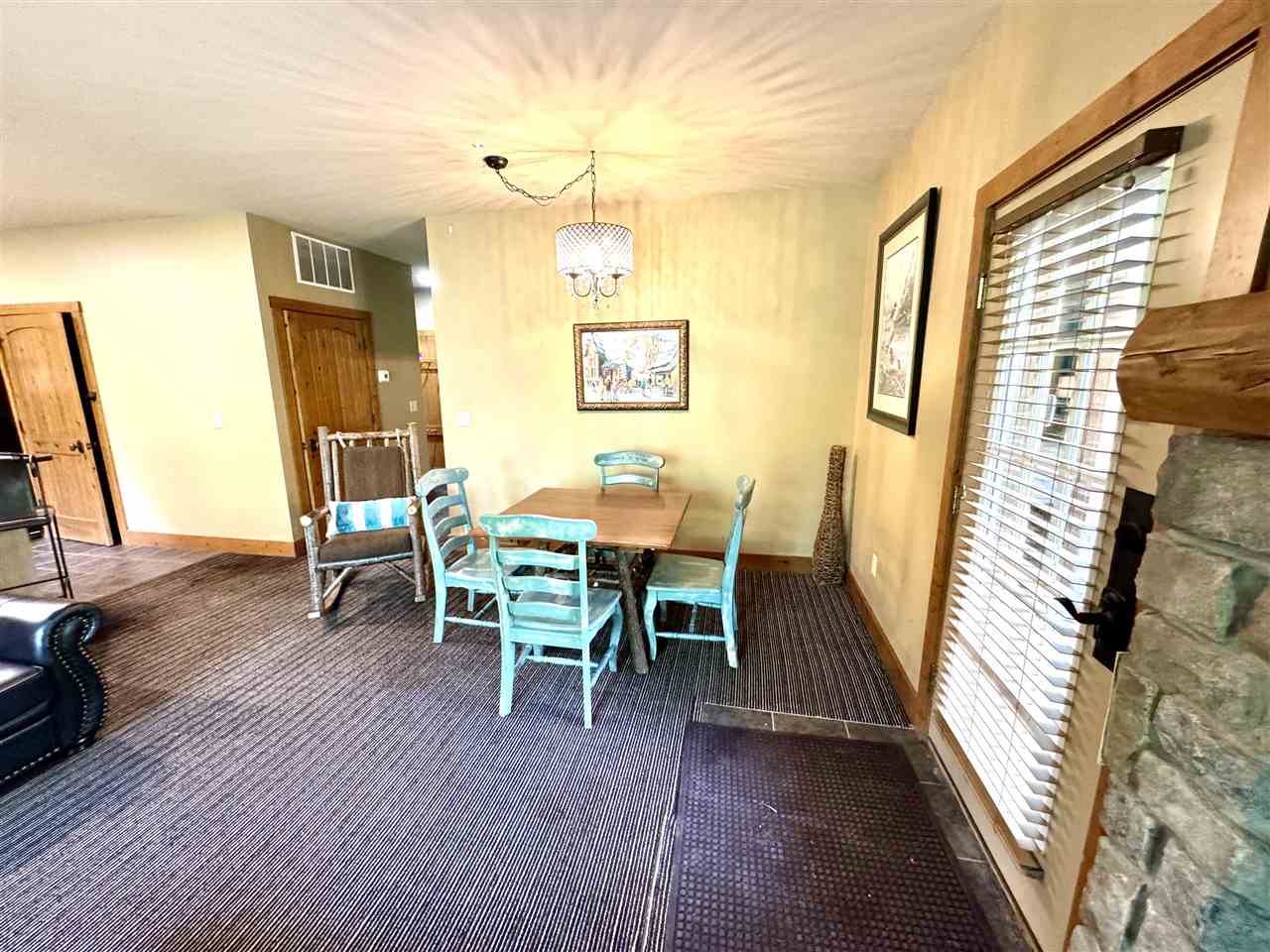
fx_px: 514
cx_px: 635
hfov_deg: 102.1
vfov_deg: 85.7
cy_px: 476
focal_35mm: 14
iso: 640
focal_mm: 2.22
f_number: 2.2
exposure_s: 1/60
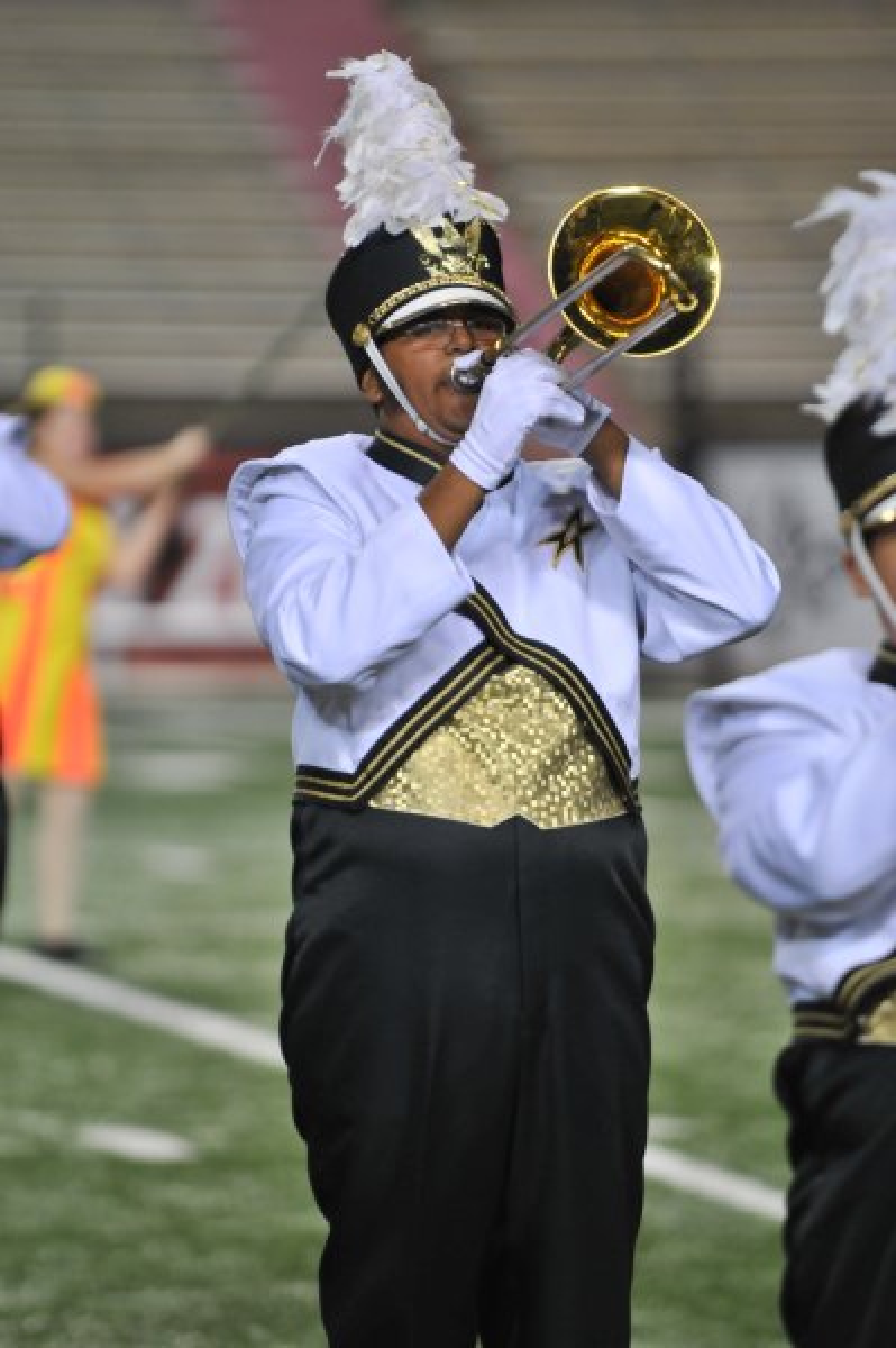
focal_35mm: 300
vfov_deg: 6.9
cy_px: 674
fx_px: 11219
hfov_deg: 4.6
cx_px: 448
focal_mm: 200
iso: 800
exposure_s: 1/400
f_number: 2.8
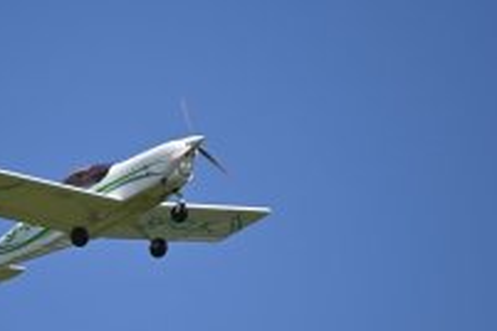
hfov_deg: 2.1
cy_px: 249
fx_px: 13680
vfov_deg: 1.4
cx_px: 110
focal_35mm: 991
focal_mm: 400
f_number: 6.3
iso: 320
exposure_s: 1/1600
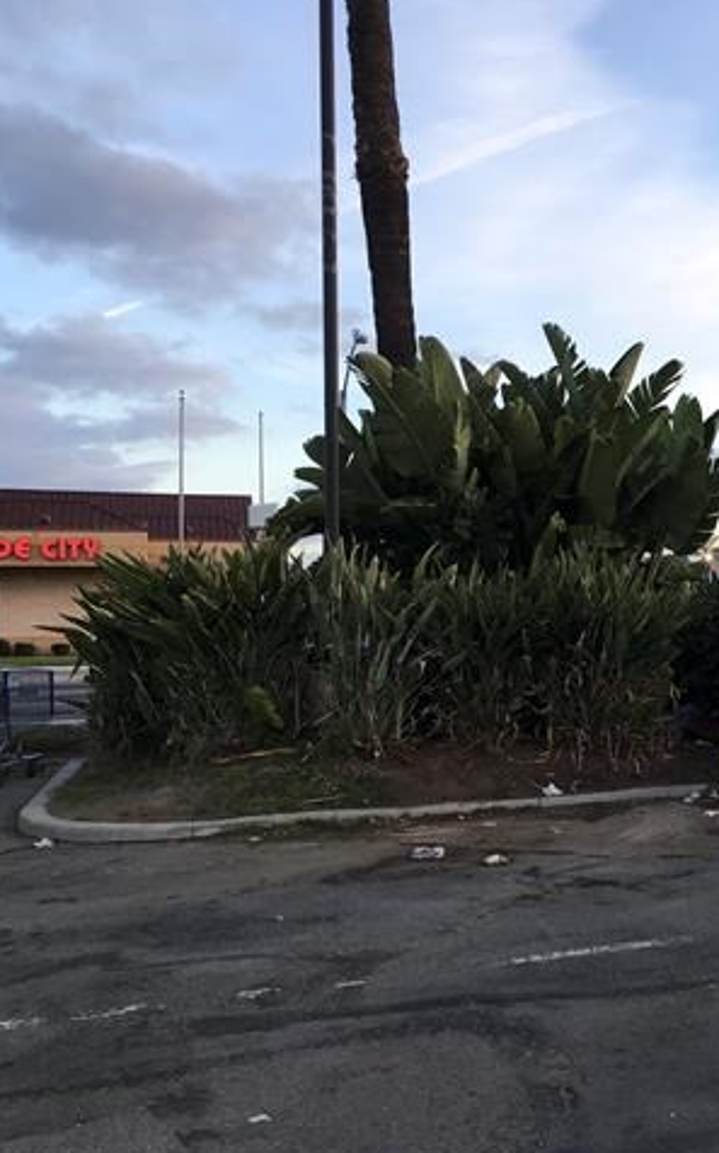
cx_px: 683
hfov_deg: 29.0
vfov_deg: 47.2
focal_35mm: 42
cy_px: 574
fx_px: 1318
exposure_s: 1/120
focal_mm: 4.15
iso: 32
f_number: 2.2
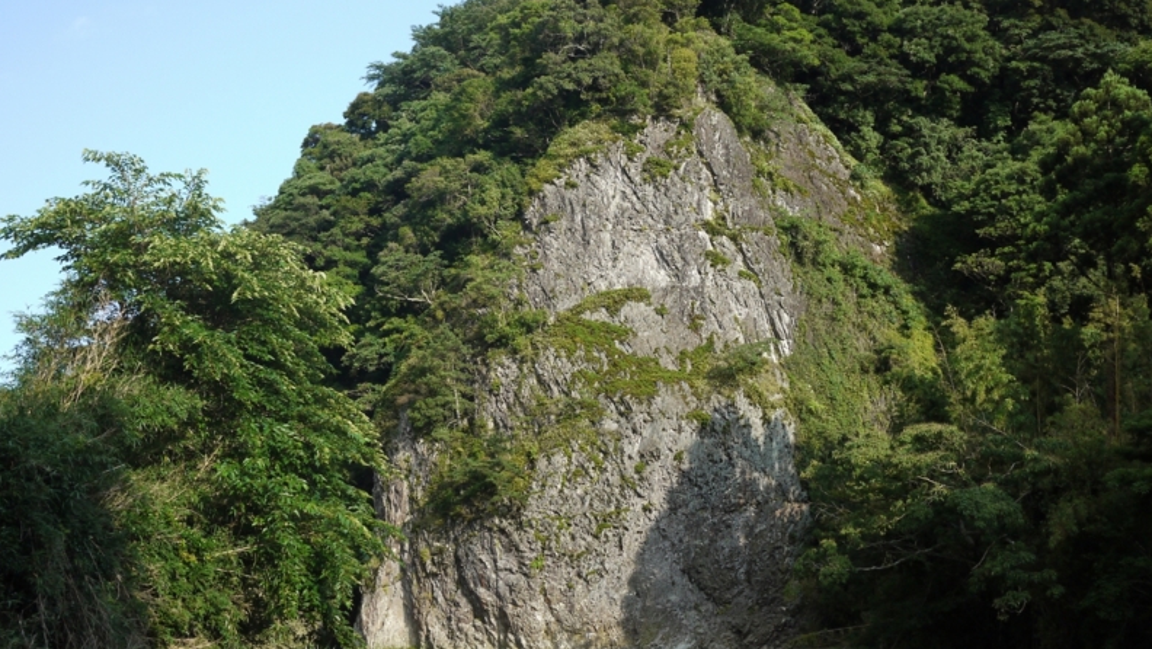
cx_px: 577
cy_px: 320
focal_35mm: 44
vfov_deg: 27.1
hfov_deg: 46.4
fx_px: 1344
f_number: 6.3
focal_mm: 20
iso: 400
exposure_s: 1/200
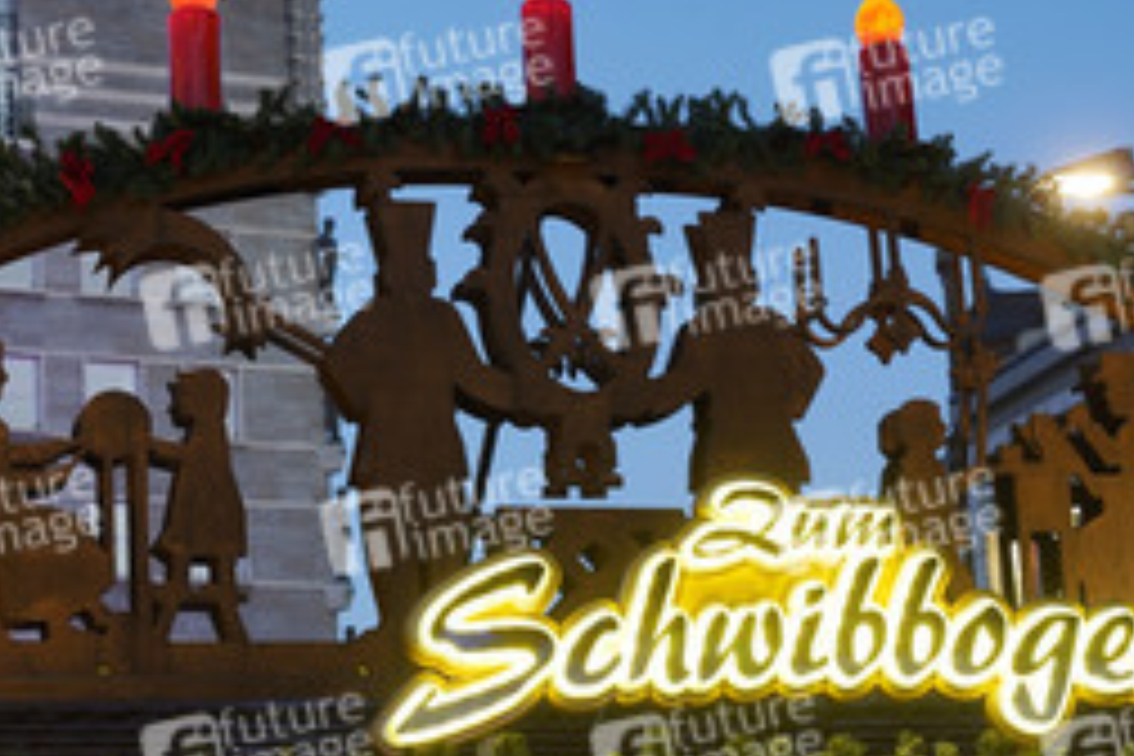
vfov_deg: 13.4
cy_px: 410
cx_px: 317
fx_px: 3213
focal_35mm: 102
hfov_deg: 19.9
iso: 640
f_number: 7.1
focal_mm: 57
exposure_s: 1/40
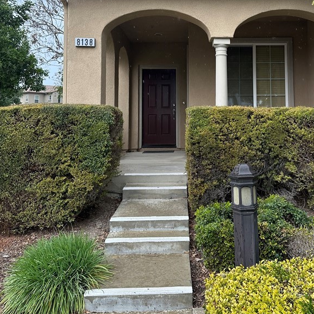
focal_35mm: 38
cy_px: 93
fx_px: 390
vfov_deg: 43.0
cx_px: 191
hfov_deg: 43.6
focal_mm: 6.86
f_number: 1.78
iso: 80
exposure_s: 1/910
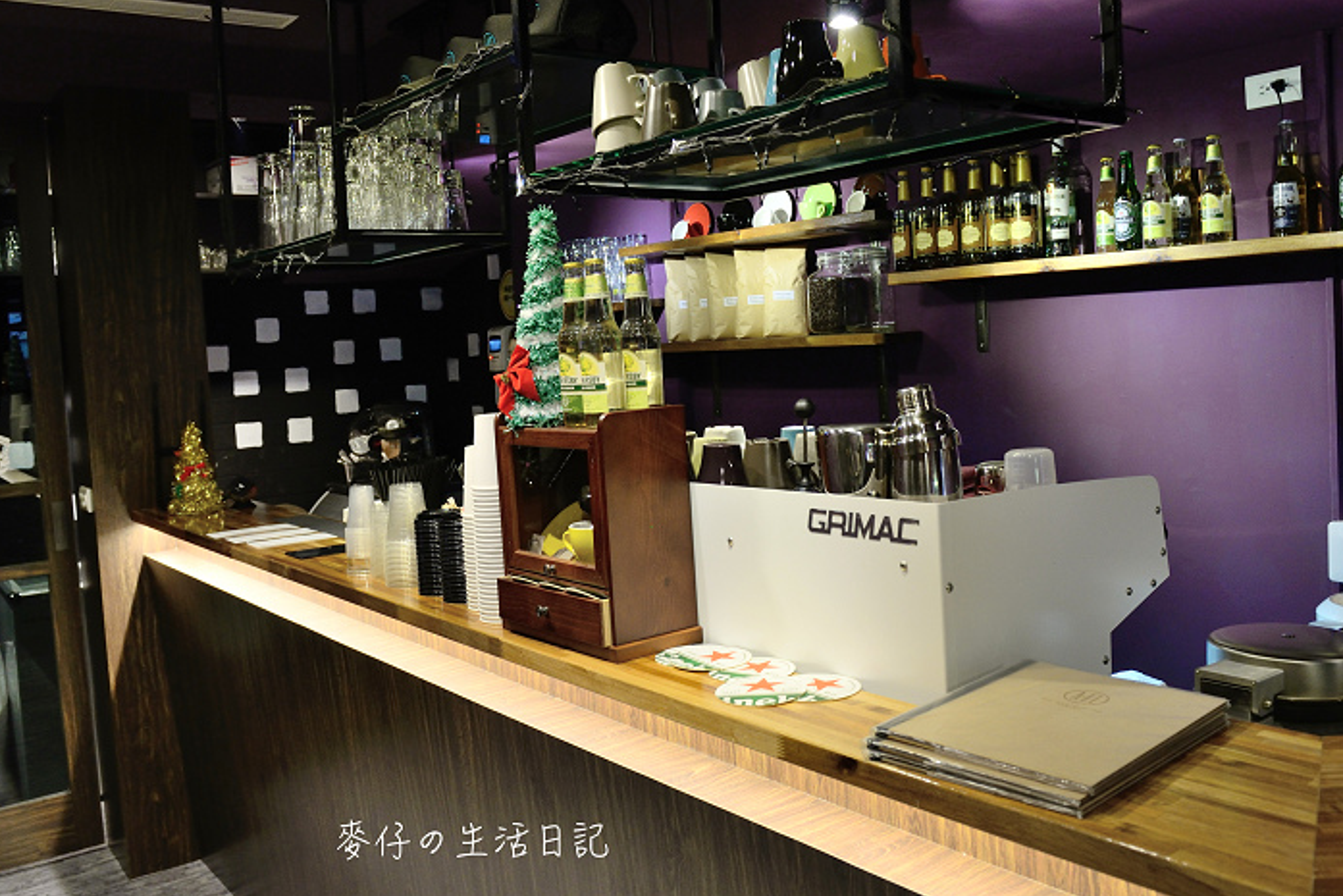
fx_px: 1157
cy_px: 389
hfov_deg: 60.3
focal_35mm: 31
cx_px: 684
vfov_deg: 42.3
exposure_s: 1/25
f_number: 5.6
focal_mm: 24
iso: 800
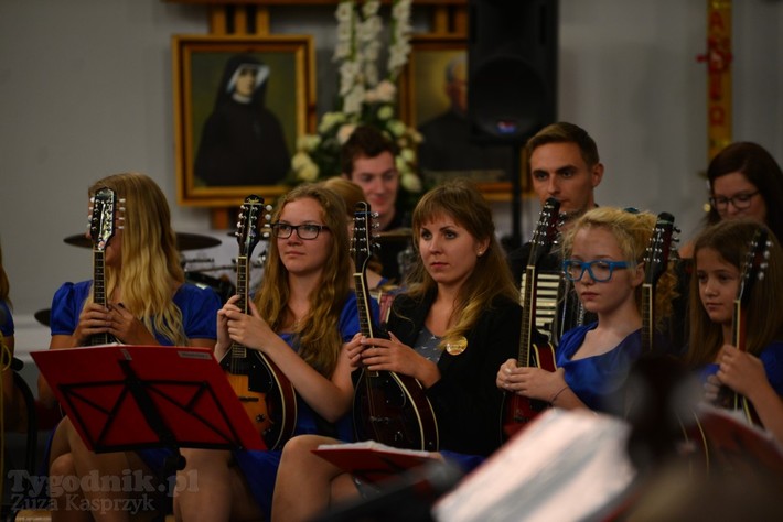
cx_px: 392
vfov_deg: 6.9
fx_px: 4352
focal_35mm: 200
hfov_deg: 10.3
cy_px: 261
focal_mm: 200
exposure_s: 1/160
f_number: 2.8
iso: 640
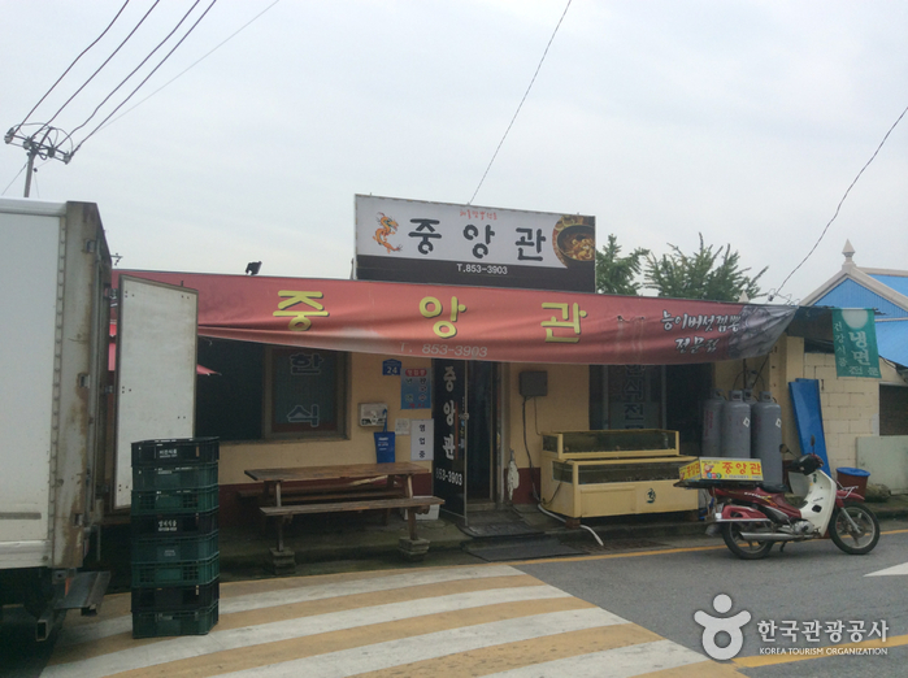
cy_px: 339
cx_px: 454
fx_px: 864
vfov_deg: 42.8
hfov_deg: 55.4
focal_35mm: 33
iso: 32
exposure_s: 1/389
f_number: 2.4
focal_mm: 3.3
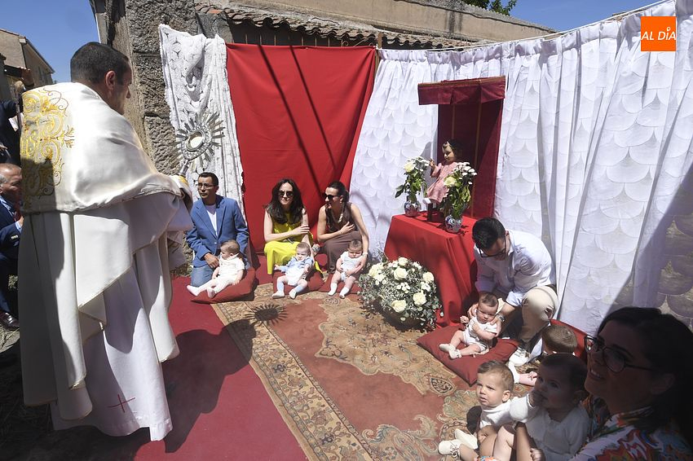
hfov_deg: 90.0
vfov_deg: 67.3
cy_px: 230
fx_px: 346
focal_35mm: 18
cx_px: 346
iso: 100
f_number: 11
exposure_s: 1/160
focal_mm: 12
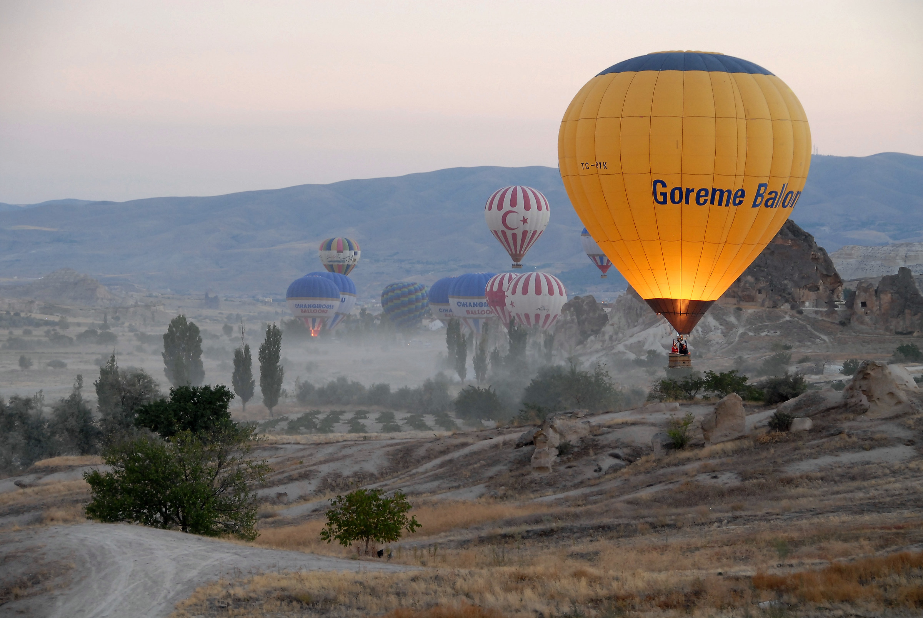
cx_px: 462
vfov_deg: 13.1
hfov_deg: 19.4
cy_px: 309
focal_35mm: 105
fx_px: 2695
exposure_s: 1/30
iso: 400
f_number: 5.6
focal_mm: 70
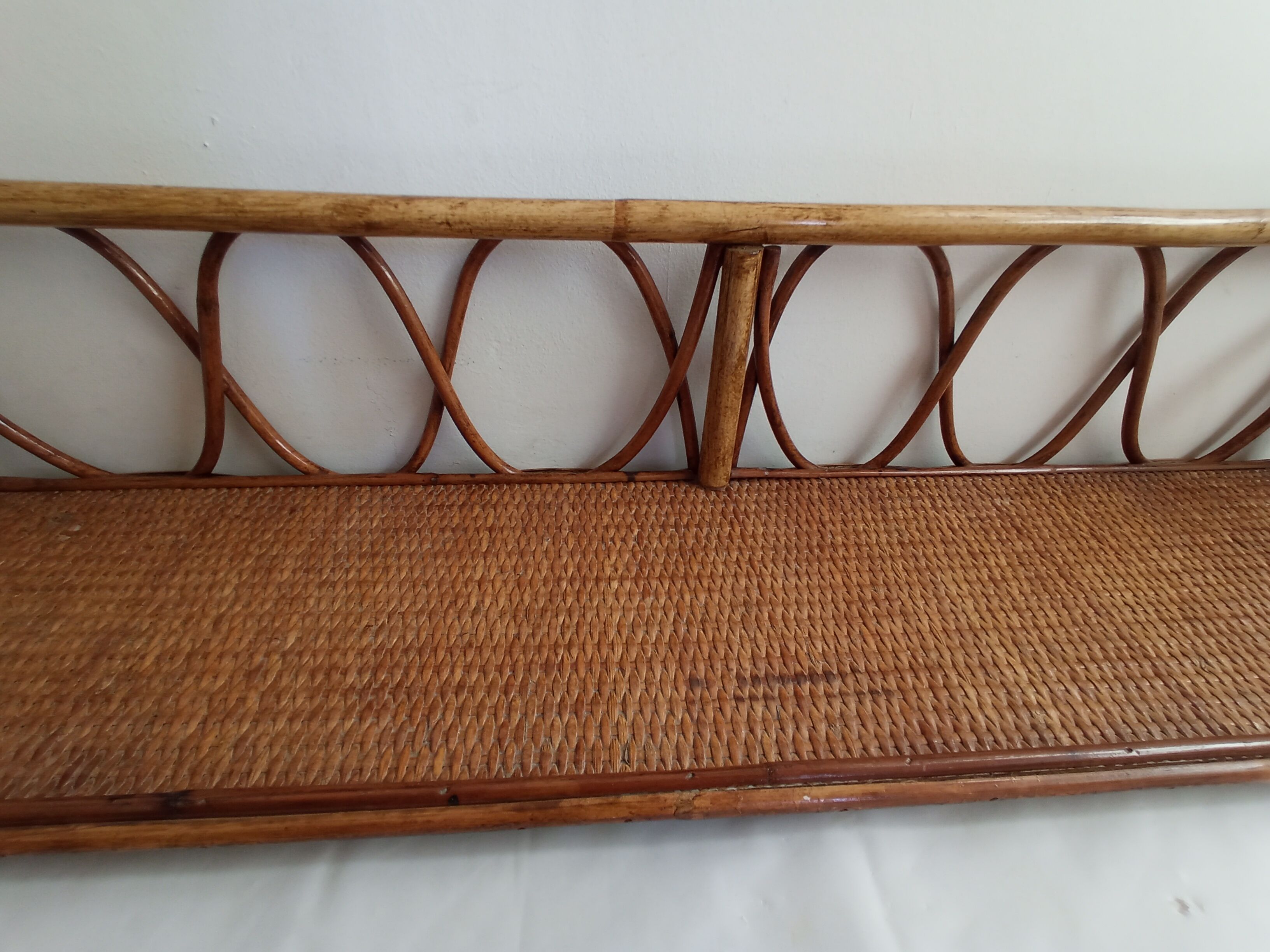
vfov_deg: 81.7
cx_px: 635
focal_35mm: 15
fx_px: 550
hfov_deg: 98.2
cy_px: 476
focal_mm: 1.65
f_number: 2.2
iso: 386
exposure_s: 1/25
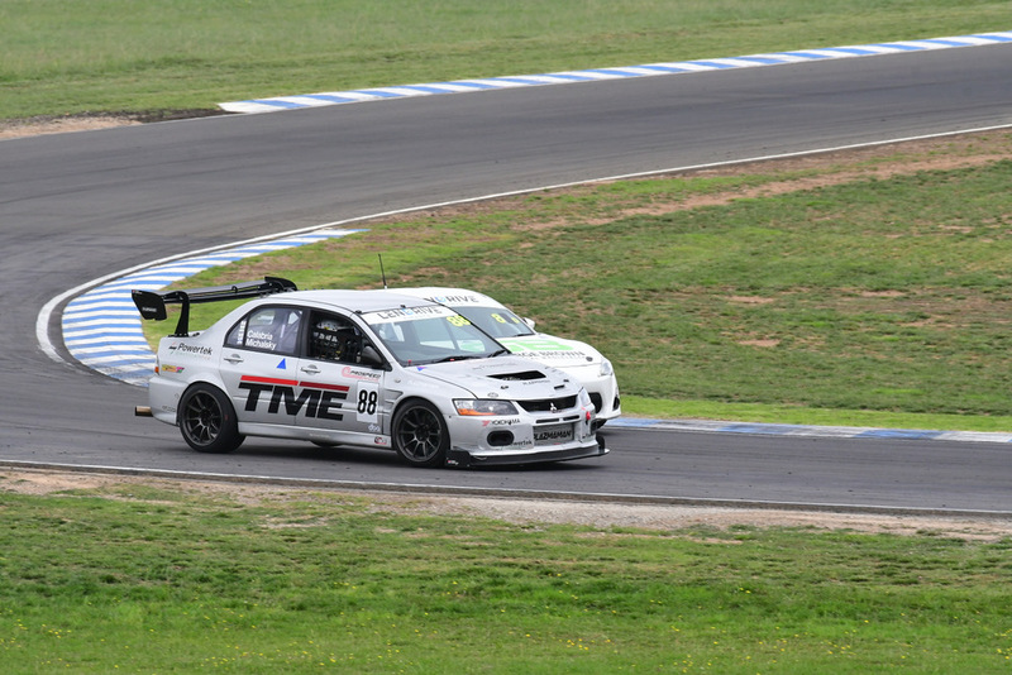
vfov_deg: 1.8
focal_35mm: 750
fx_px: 21090
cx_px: 506
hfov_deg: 2.7
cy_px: 338
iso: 800
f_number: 11
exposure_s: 1/640
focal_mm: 500
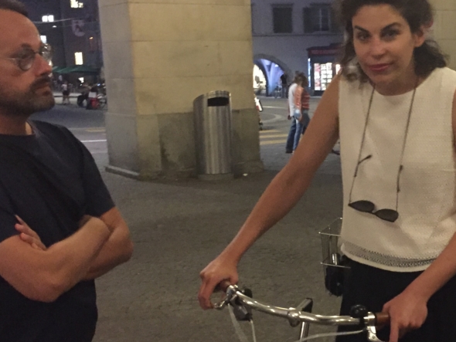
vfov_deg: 26.1
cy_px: 208
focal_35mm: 56
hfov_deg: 33.8
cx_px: 329
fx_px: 738
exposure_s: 1/17
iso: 640
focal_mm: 4.15
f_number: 2.2
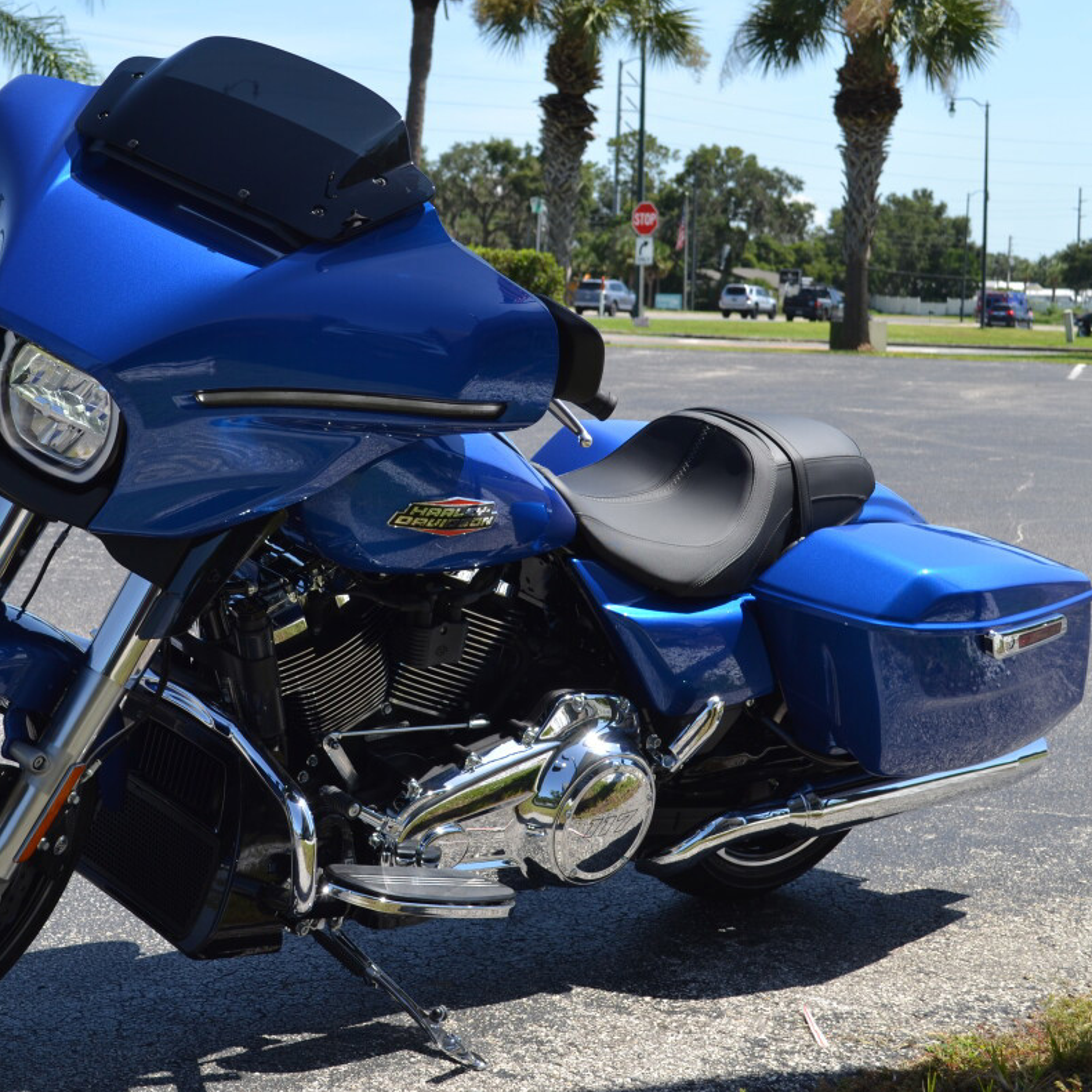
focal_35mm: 68
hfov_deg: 25.4
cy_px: 547
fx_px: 2414
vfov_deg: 25.5
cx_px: 362
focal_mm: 35
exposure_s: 1/200
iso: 100
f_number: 7.1
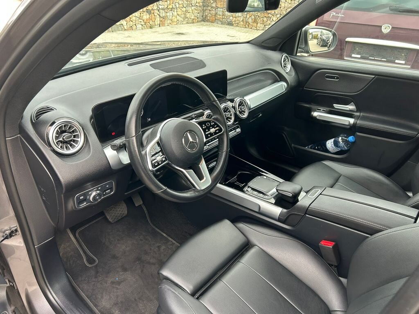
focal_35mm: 26
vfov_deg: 53.1
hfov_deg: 67.3
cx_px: 210
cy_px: 157
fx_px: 315
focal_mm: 5.7
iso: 80
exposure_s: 1/121
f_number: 1.5
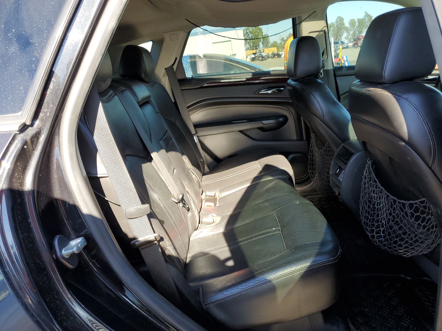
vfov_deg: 53.1
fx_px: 332
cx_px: 221
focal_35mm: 26
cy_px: 166
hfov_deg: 67.3
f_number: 1.5
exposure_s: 1/238
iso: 50
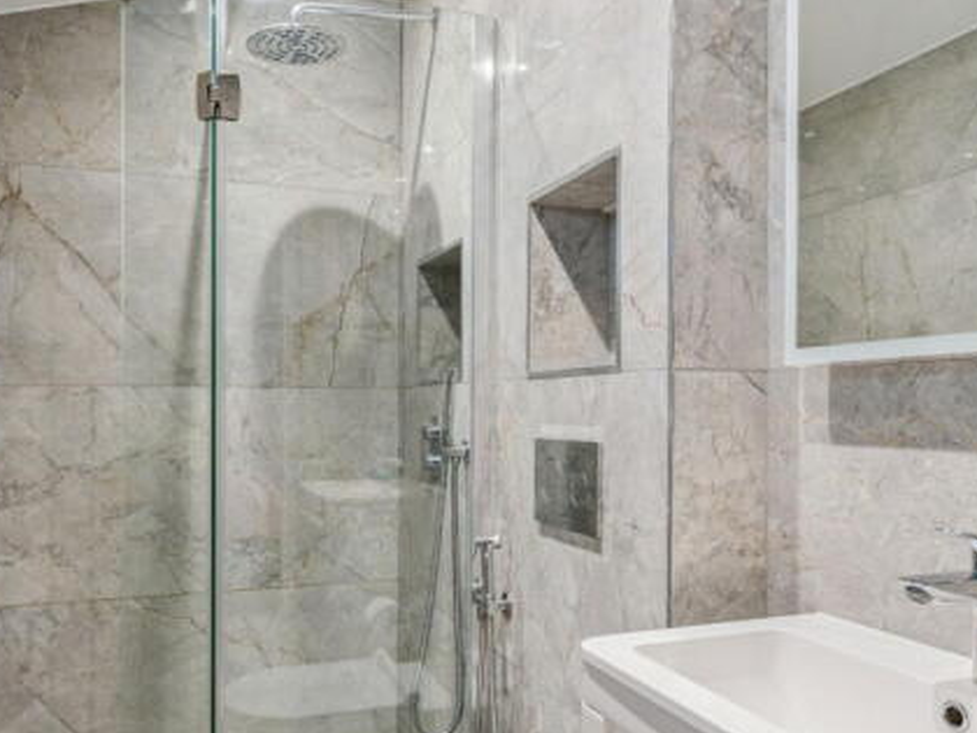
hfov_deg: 65.3
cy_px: 467
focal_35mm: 27
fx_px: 762
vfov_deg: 50.7
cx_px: 469
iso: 400
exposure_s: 1/5
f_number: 6.3
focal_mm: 18
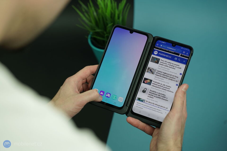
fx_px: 441
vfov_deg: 19.5
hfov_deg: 28.8
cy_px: 76
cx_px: 114
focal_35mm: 70
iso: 320
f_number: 4
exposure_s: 1/200
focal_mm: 70
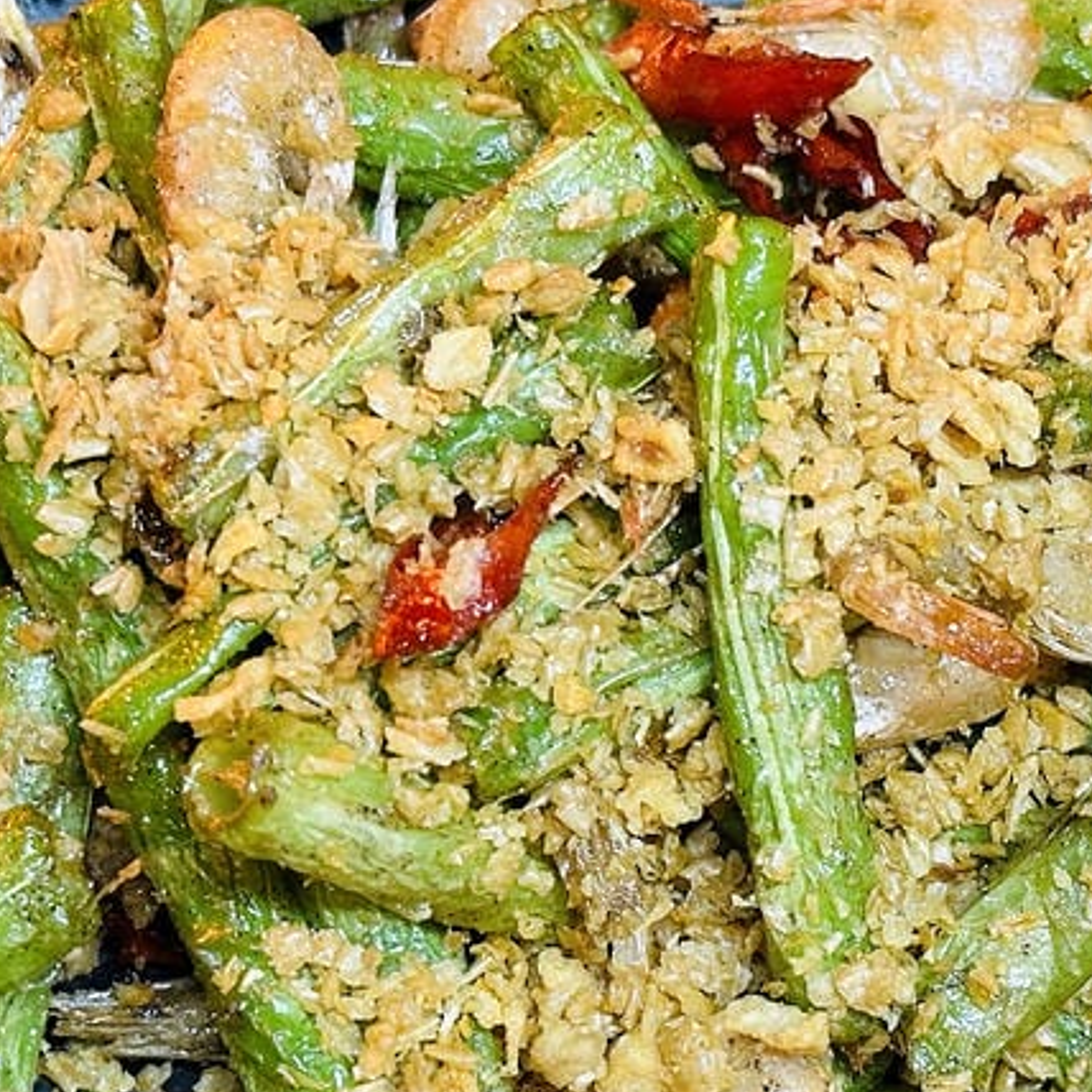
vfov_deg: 14.6
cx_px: 783
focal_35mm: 119
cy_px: 671
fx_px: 4247
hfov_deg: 14.6
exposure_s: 1/40
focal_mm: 6.86
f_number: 1.78
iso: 250
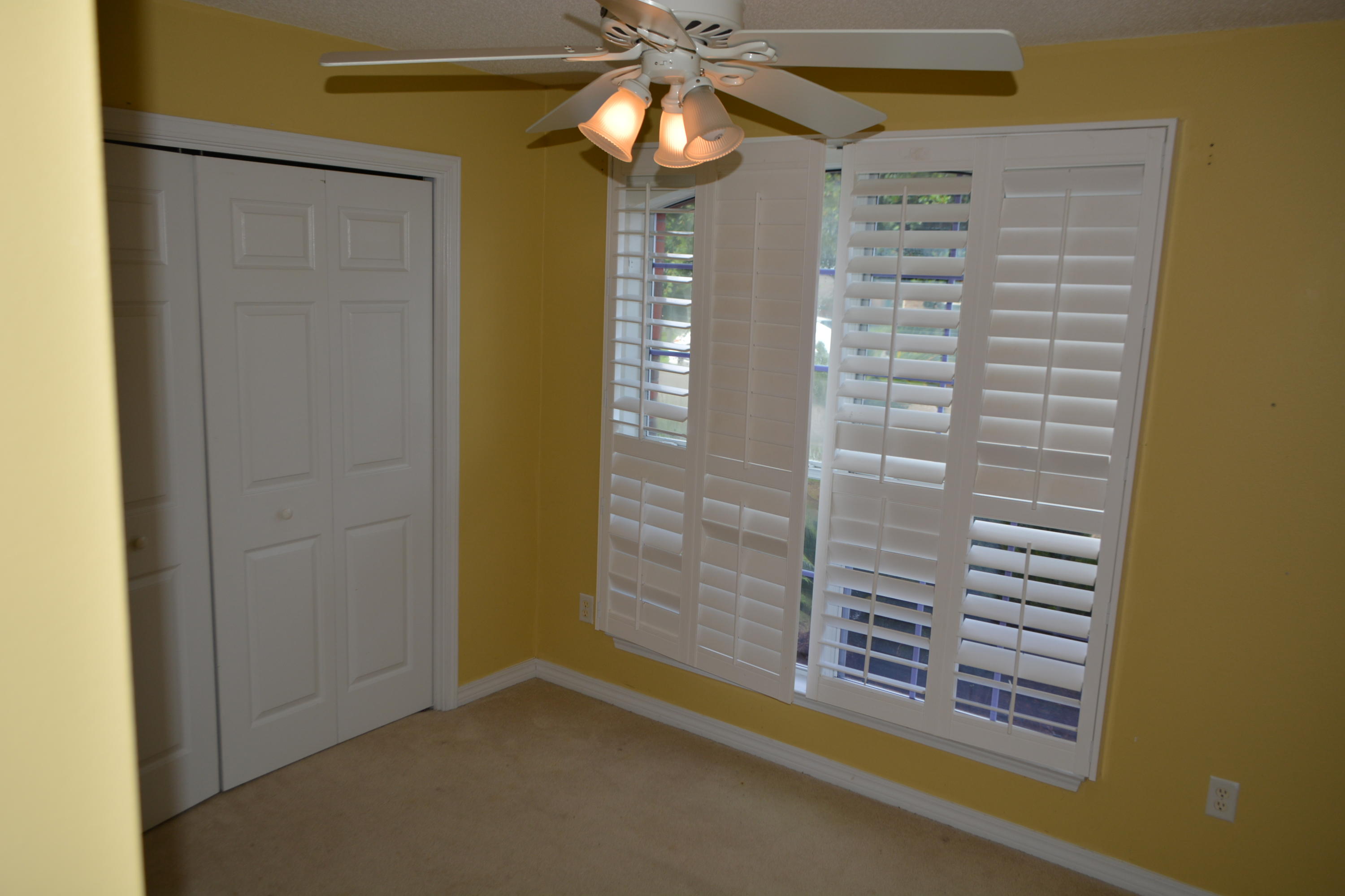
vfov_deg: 47.9
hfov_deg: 67.4
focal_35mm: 27
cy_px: 448
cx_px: 672
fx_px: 1009
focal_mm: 18
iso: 100
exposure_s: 1/200
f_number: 3.5
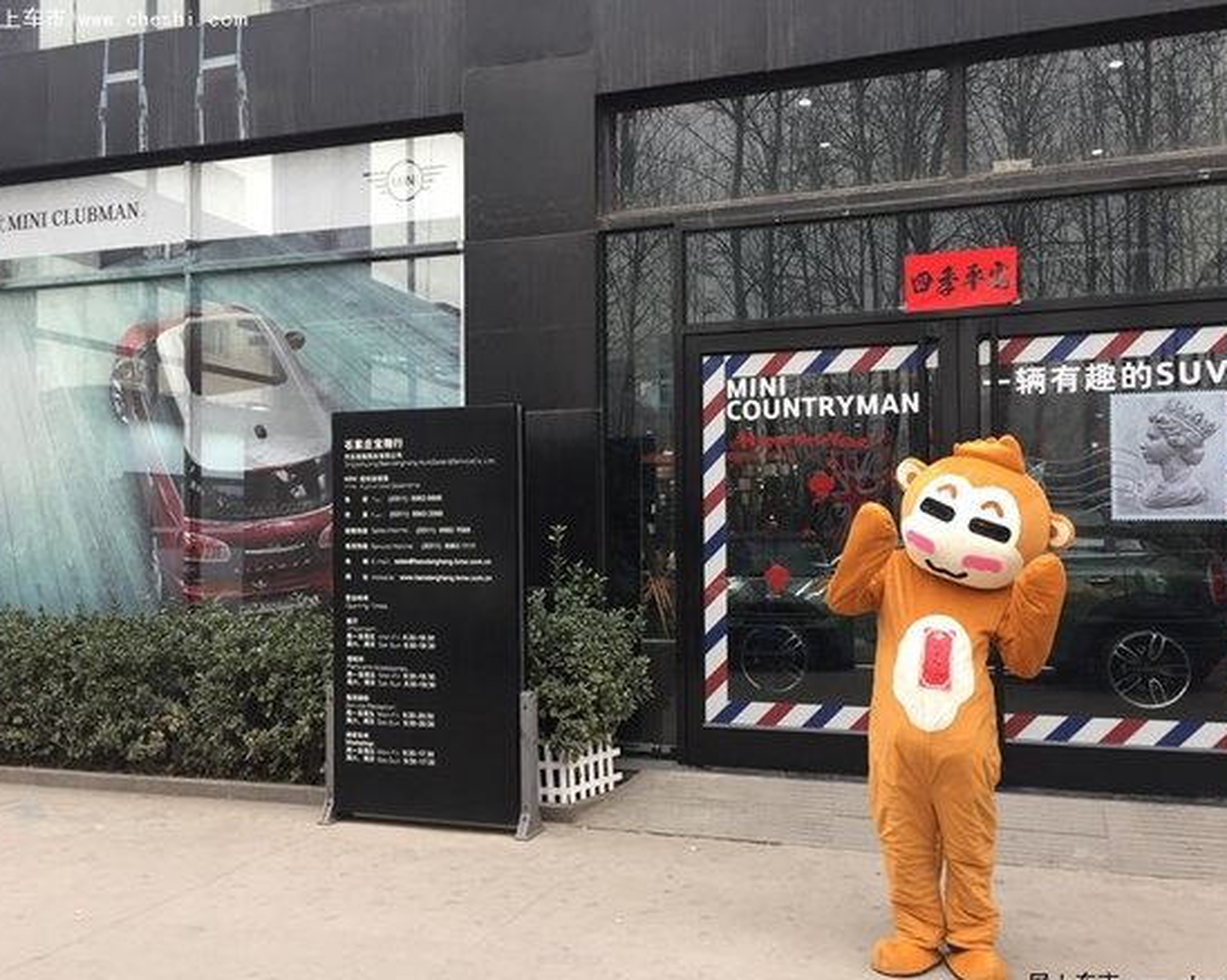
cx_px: 638
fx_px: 1125
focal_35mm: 31
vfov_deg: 47.1
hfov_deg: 57.2
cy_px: 499
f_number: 2.2
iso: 32
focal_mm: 4.15
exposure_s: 1/50
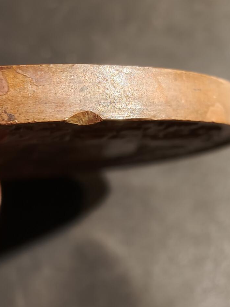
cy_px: 183
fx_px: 390
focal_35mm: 44
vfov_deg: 42.7
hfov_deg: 32.7
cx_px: 81
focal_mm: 2.32
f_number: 2
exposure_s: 1/50
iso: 200
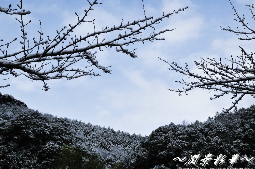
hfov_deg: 41.6
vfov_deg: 28.3
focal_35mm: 48
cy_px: 86
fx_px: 336
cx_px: 127
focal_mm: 31
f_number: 14
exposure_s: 1/160
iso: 200
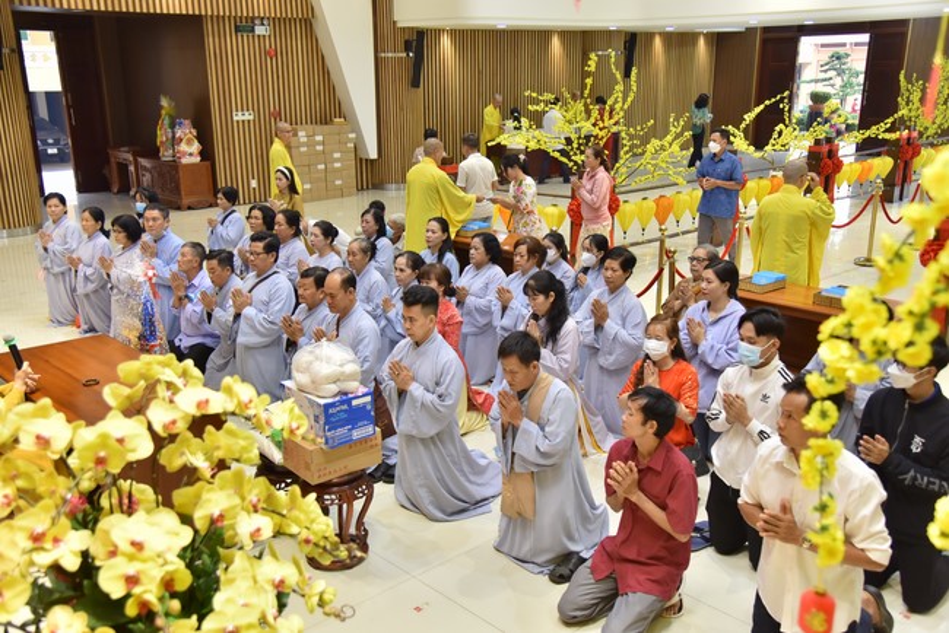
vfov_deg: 37.9
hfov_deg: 54.4
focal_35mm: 35
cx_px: 474
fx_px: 923
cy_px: 316
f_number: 4.5
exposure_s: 1/100
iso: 800
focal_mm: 35
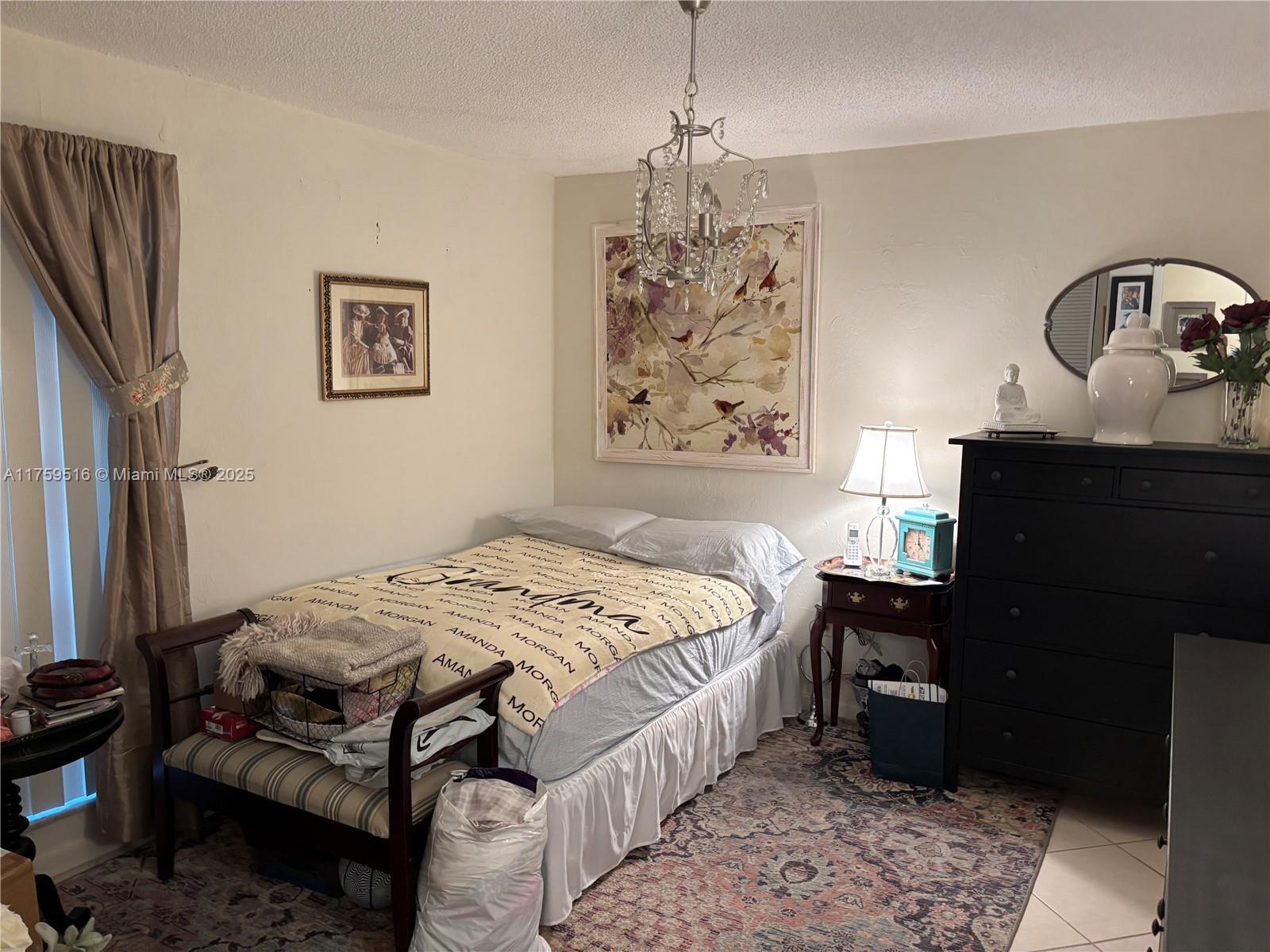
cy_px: 476
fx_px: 954
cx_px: 635
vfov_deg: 53.1
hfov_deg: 67.3
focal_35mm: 26
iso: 250
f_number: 1.6
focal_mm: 5.96
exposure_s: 1/60
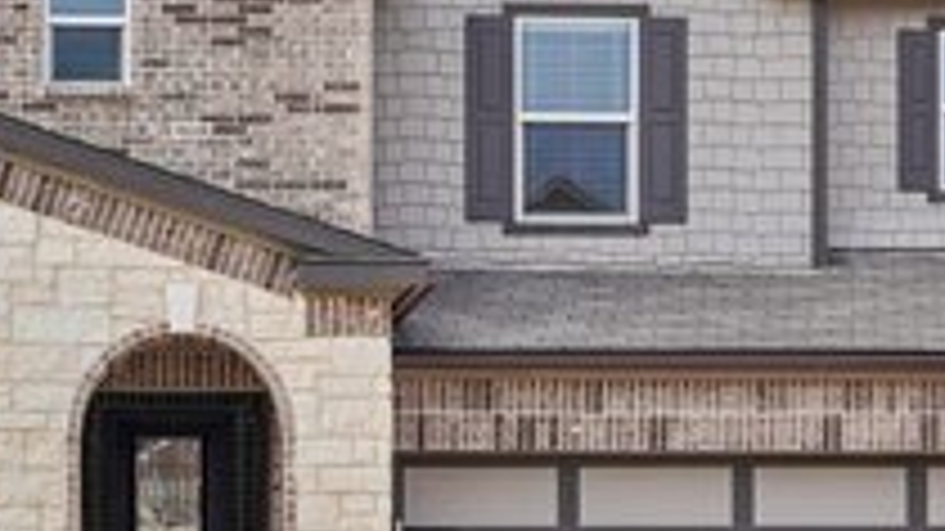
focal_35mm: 96
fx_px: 2405
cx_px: 297
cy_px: 232
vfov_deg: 12.6
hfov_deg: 22.1
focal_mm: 30
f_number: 8
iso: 100
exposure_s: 1/125
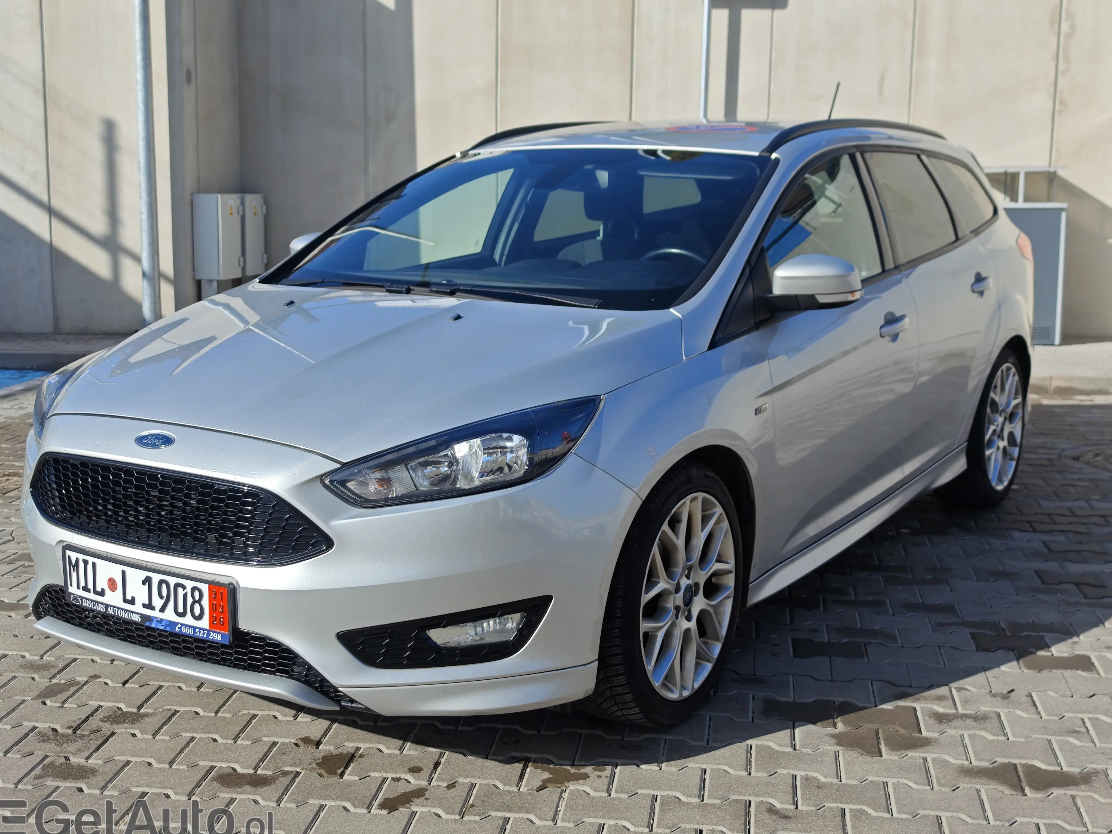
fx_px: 1349
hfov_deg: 44.8
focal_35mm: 42
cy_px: 426
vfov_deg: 34.3
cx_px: 551
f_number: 2
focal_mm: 8.72
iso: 50
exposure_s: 1/1774
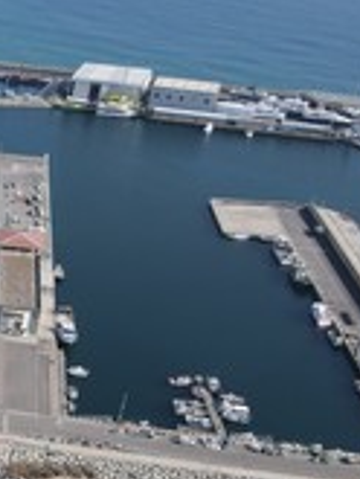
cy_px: 446
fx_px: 928
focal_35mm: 67
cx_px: -282
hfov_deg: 17.8
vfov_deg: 27.7
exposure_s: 1/640
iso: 100
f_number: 2.8
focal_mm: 4.5
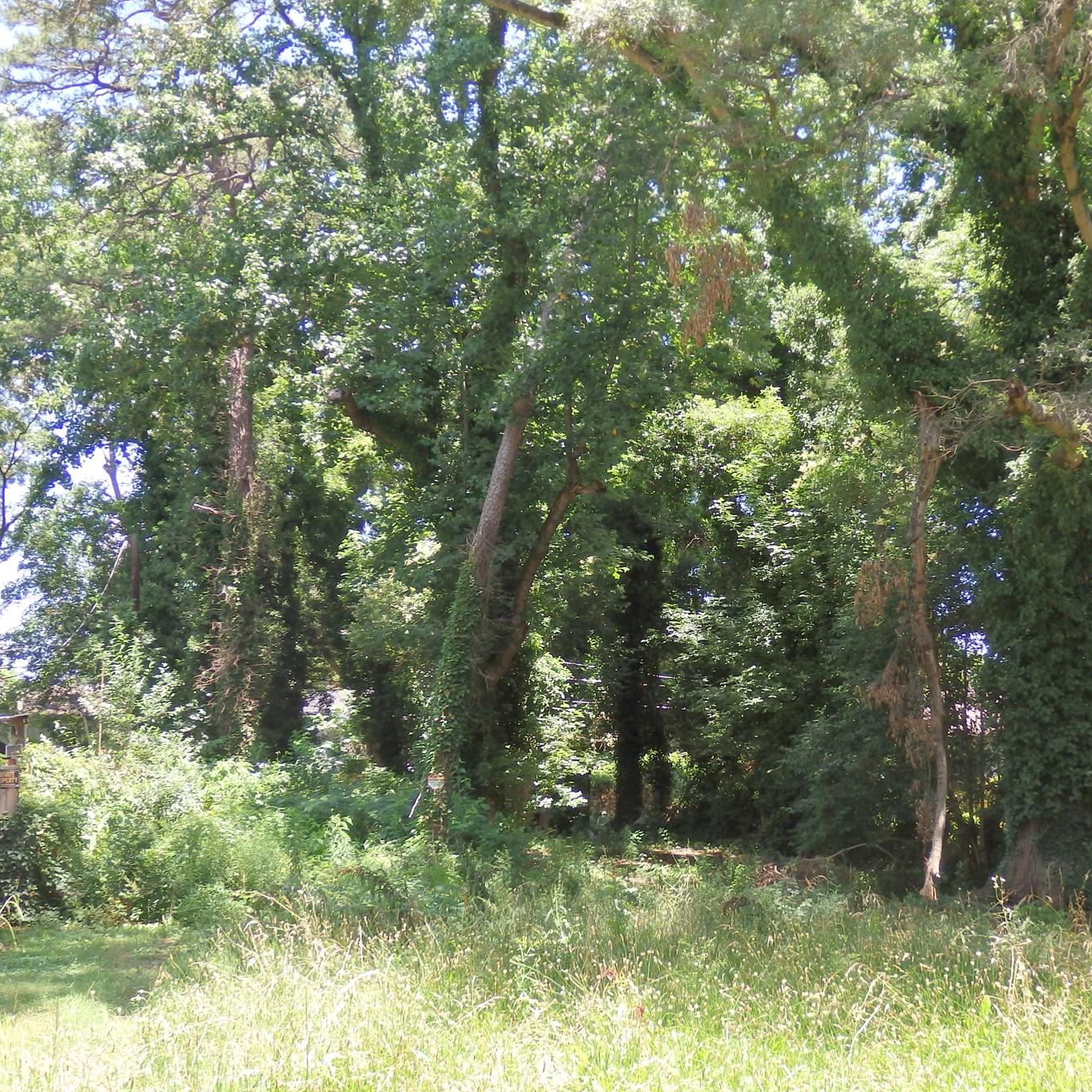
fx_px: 1606
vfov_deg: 37.5
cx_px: 668
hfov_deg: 37.4
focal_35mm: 45
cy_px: 593
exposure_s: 1/125
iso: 100
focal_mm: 6
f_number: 3.4
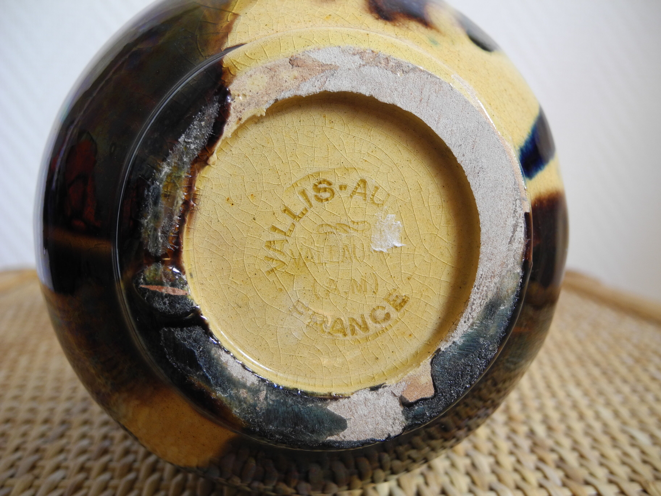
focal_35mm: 28
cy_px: 248
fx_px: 535
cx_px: 330
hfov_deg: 63.4
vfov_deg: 49.7
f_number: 2.8
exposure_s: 1/30
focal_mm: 6
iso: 136
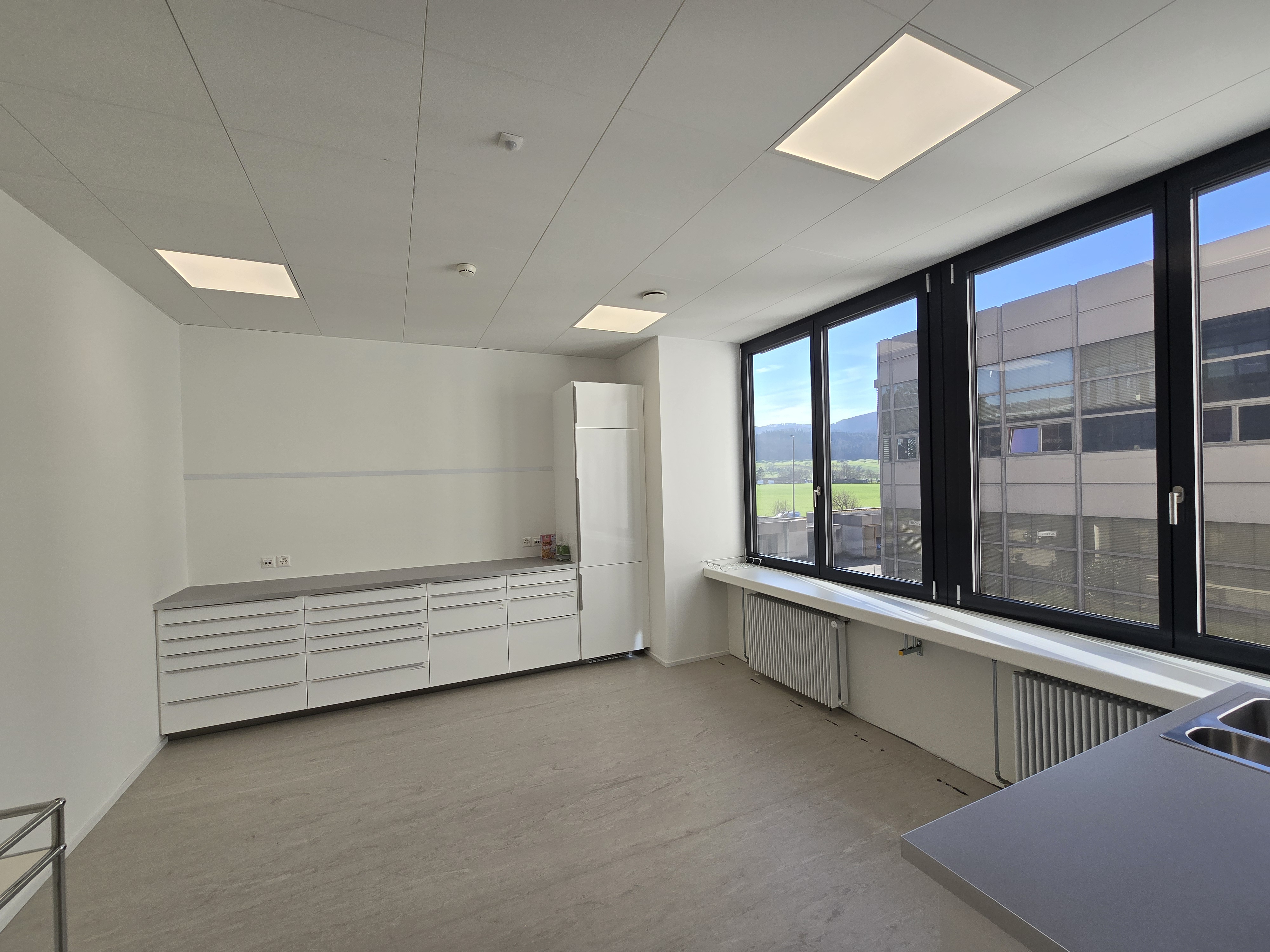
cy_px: 476
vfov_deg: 89.9
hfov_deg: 106.2
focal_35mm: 13
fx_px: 477
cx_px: 635
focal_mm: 2.2
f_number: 2.2
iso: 50
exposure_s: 1/801
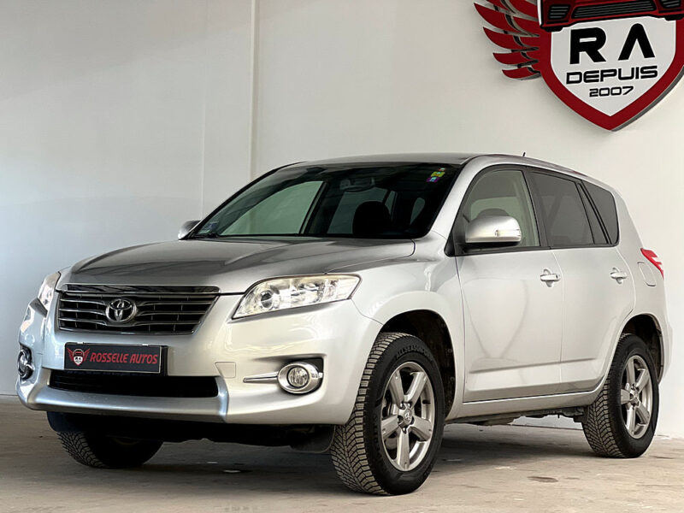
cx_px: 342
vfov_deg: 19.1
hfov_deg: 25.3
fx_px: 1521
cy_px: 256
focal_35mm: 77
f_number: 2.8
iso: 200
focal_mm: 9
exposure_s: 1/121
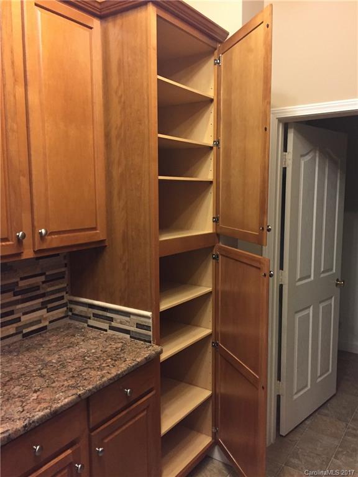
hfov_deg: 48.2
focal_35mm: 29
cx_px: 179
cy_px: 238
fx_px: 400
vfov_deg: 61.7
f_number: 2.2
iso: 250
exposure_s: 1/30
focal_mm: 4.15
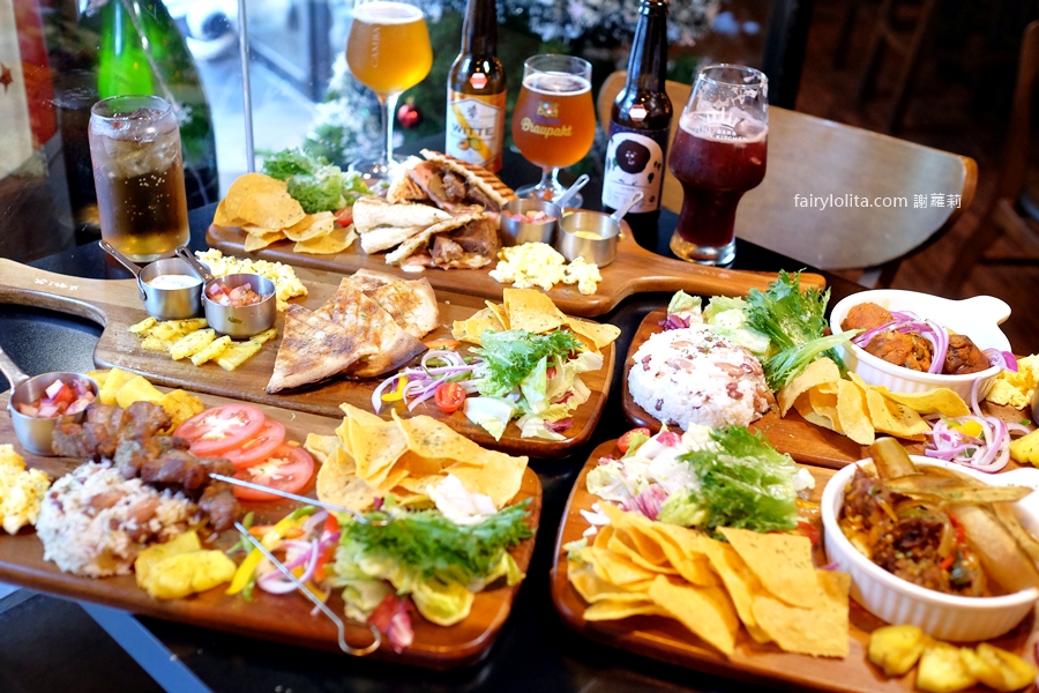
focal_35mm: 35
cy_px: 346
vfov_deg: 37.9
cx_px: 520
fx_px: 1010
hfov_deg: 54.4
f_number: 2.5
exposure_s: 1/70
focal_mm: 23
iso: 2000
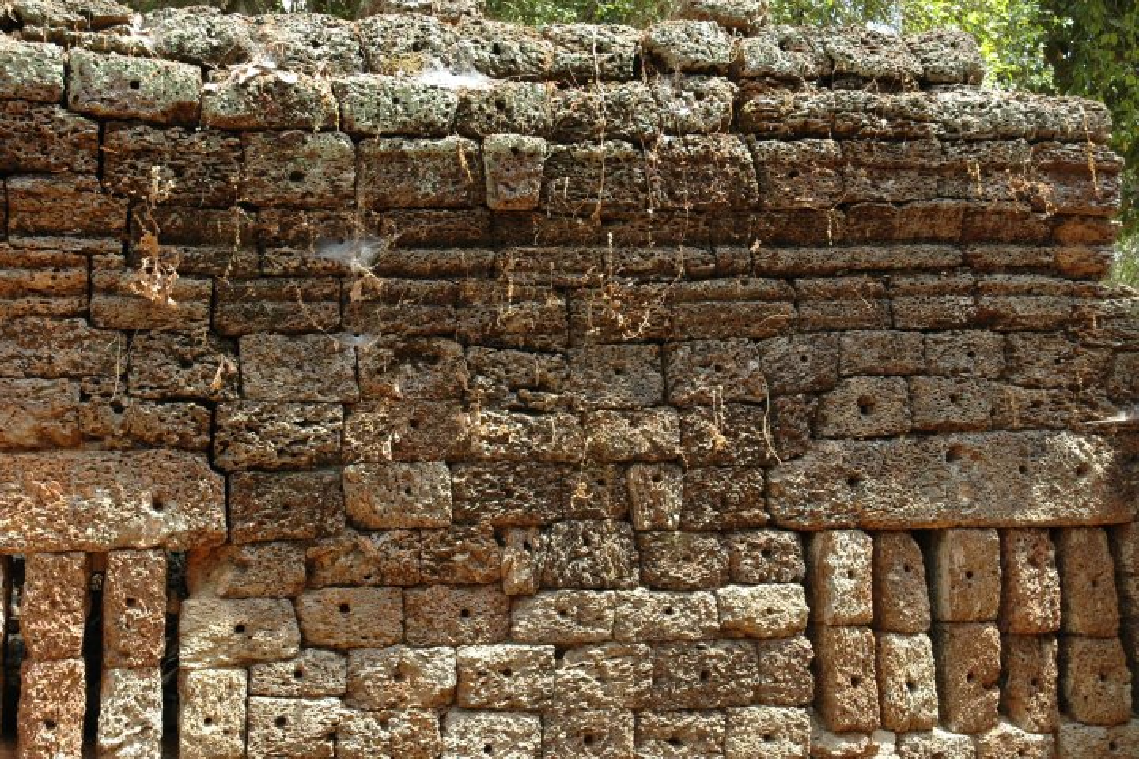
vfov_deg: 28.9
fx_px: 1471
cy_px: 380
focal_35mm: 46
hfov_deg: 42.3
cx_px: 570
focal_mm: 31
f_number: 5.6
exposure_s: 1/125
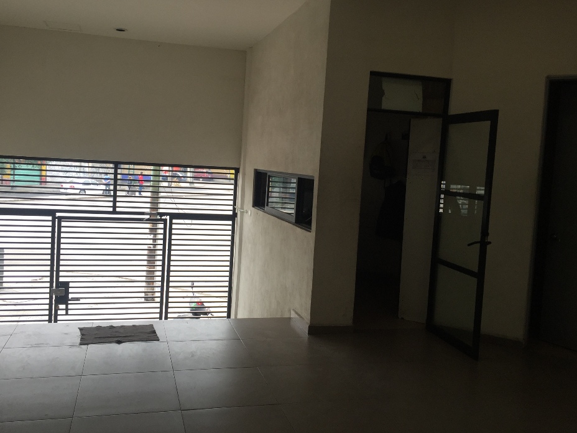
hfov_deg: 56.7
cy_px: 199
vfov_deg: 44.1
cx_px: 264
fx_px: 533
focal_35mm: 32
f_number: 2.2
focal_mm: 4.15
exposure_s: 1/186
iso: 32
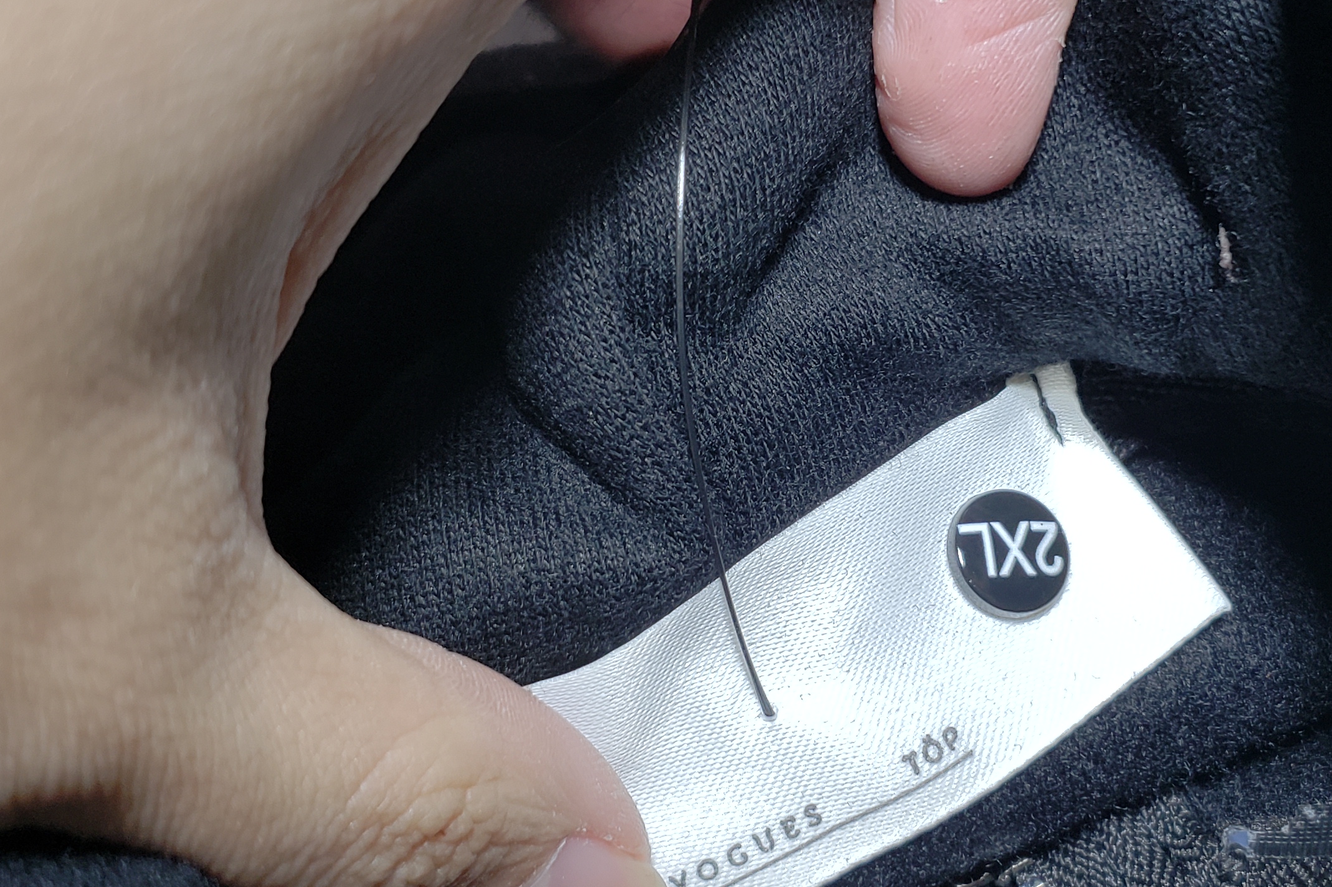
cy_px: 500
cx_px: 852
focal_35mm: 51
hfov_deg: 38.6
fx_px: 1887
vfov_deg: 26.5
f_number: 1.5
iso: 50
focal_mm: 4.3
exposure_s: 1/248
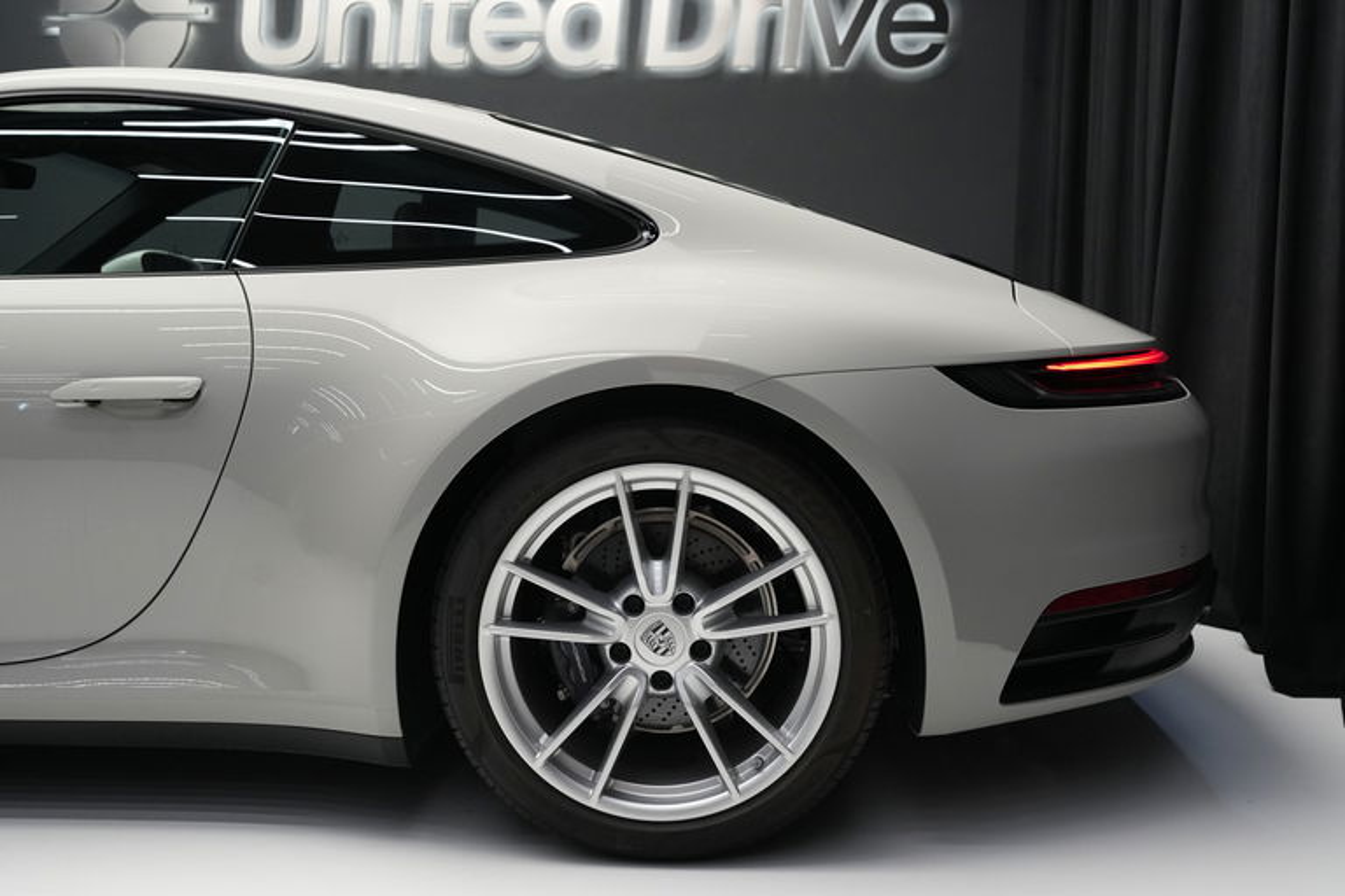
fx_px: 1308
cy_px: 448
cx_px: 672
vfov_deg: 37.9
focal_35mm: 35
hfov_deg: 54.4
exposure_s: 1/60
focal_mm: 35
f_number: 4.5
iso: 2500
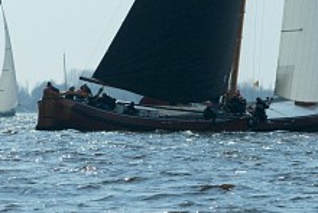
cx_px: 32
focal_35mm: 344
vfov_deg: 4.0
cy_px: 14
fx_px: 3041
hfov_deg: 6.0
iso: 400
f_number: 9.5
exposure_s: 1/3000
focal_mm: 112
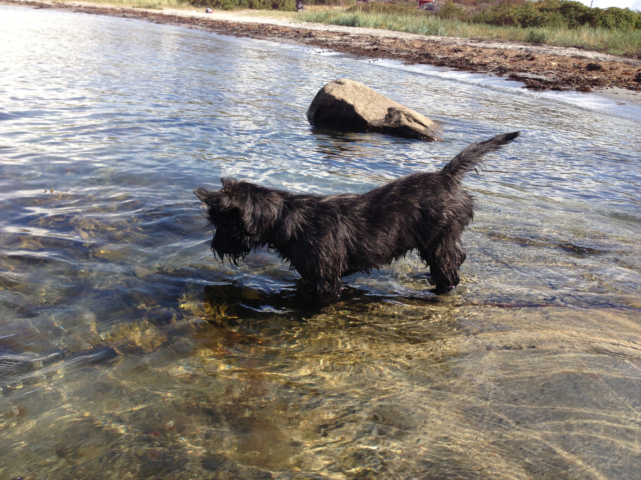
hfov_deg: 55.4
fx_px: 611
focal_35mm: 33
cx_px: 320
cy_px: 240
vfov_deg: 42.9
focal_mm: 4.13
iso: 50
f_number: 2.4
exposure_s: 1/903
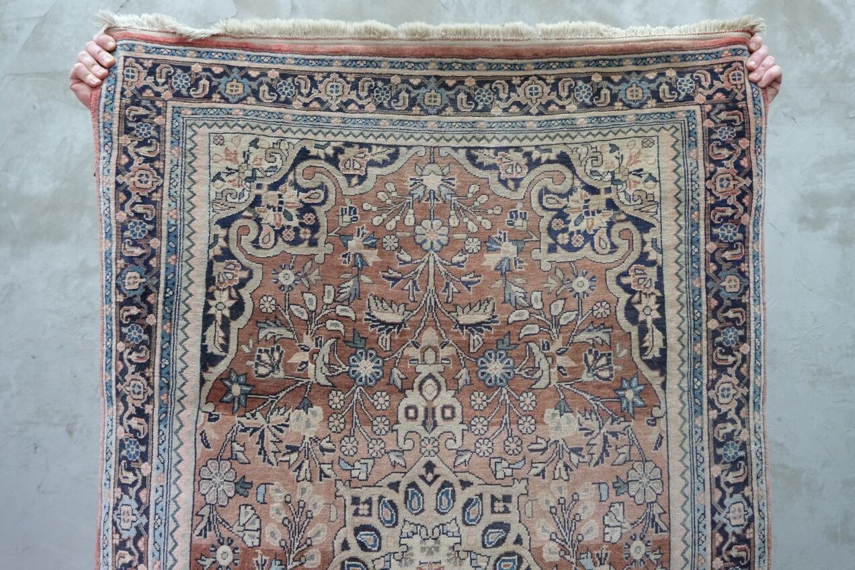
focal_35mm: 33
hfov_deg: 57.2
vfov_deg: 40.0
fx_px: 784
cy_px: 285
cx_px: 428
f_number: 4
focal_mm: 22.3
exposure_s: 1/30
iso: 1600
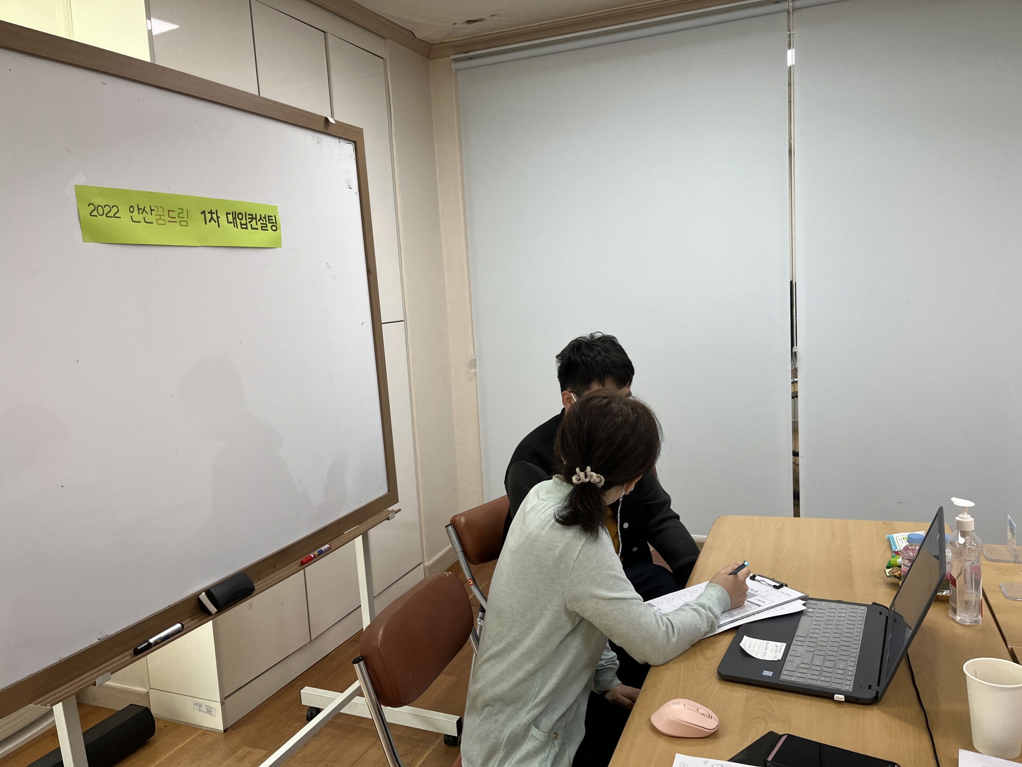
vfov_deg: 53.1
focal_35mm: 26
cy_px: 384
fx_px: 768
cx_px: 511
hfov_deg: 67.3
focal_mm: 5.1
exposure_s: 1/120
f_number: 1.6
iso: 50
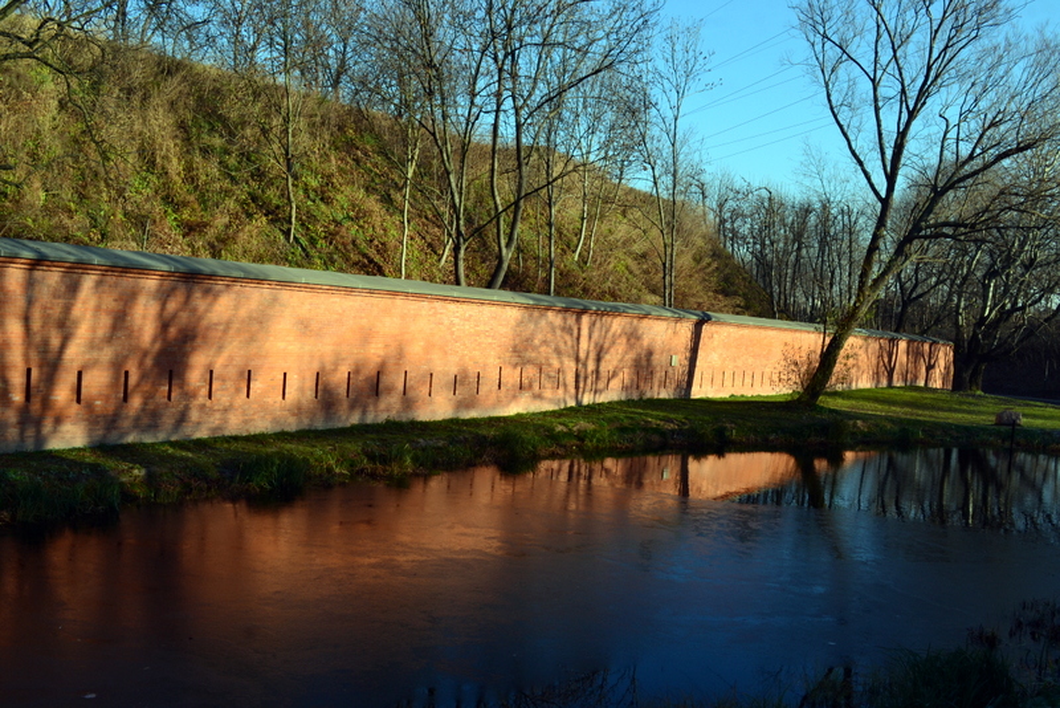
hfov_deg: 53.1
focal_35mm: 36
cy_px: 354
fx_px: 1060
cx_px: 530
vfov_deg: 36.9
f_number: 10
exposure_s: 1/320
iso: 400
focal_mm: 24
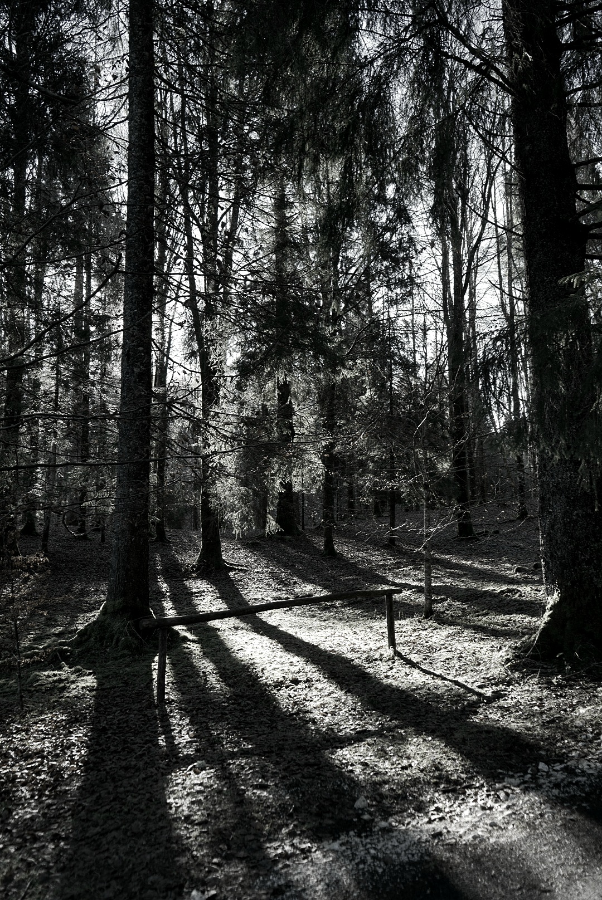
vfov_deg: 65.4
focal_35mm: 28
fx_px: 701
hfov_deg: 46.5
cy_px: 450
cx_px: 301
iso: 100
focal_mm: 28
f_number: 5
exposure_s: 1/80
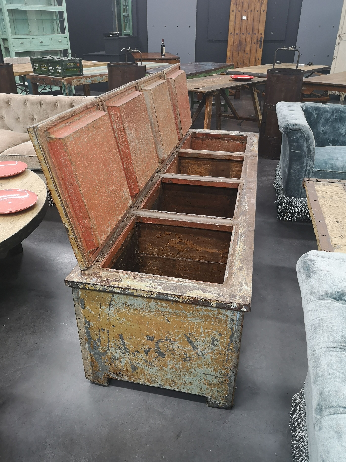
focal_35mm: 27
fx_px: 360
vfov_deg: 65.3
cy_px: 231
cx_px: 173
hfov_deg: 51.4
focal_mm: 5.58
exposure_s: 1/50
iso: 160
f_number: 1.8
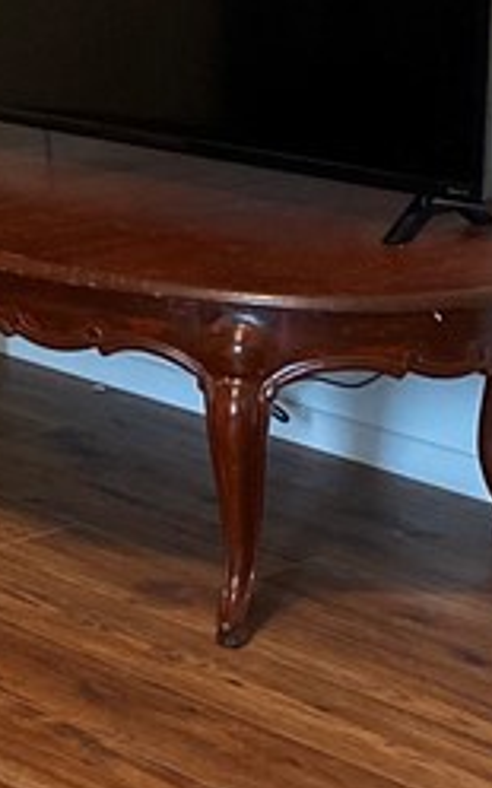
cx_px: -581
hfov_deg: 10.3
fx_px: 2446
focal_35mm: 114
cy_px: 38
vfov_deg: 17.9
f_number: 1.8
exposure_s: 1/40
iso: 500
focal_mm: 4.25
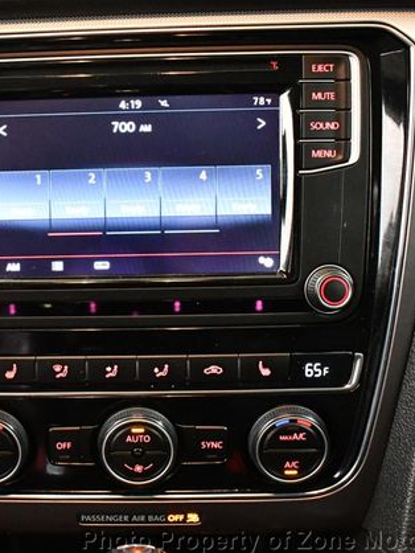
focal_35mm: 53
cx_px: 65
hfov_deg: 26.9
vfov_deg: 36.1
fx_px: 846
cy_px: 282
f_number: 3.5
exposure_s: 1/60
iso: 6400
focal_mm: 18
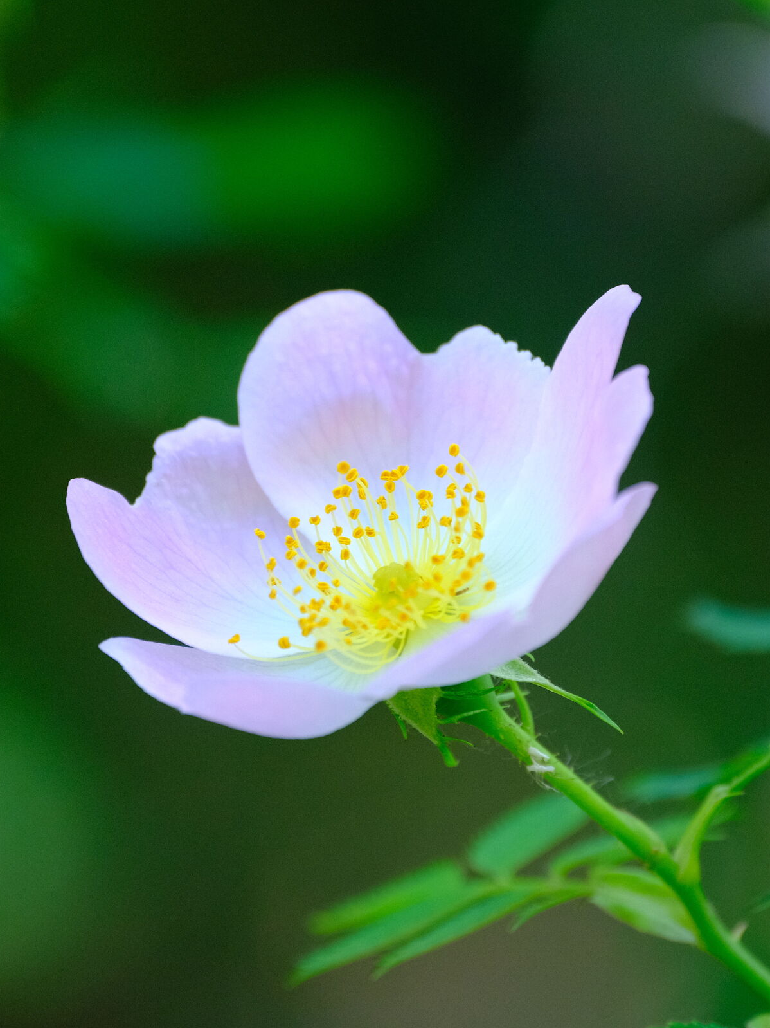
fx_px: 15427
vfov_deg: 3.8
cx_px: 416
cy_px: 514
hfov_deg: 2.9
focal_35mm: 520
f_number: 5.6
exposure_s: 1/320
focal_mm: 239.8
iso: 1600
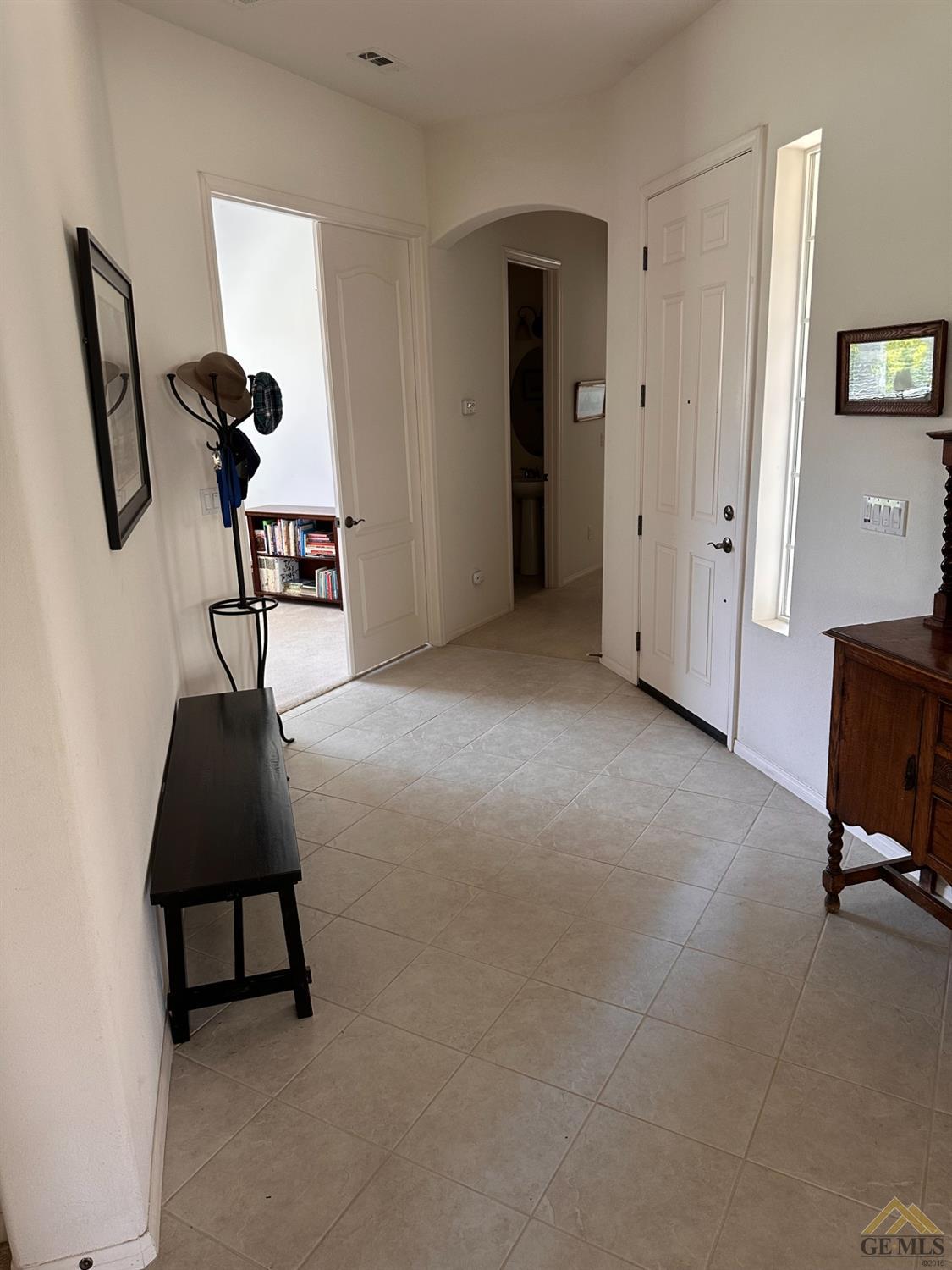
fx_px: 880
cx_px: 476
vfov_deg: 71.6
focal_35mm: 24
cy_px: 635
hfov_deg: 56.8
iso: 250
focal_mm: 6.86
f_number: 1.78
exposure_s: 1/92
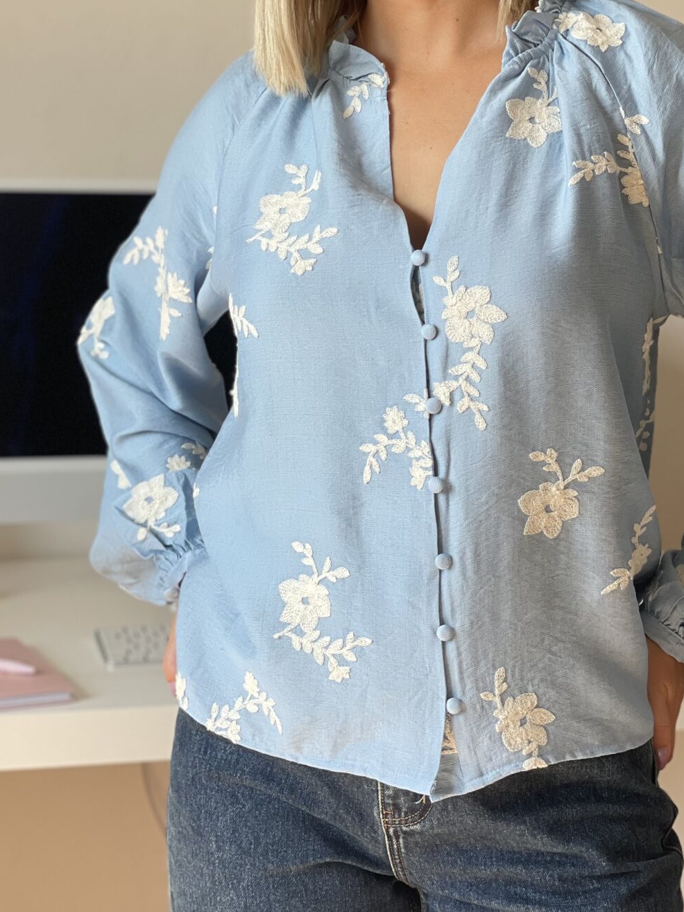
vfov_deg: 24.0
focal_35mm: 81
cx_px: 425
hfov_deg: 18.2
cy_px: 312
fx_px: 2134
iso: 40
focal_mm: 6
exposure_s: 1/122
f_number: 2
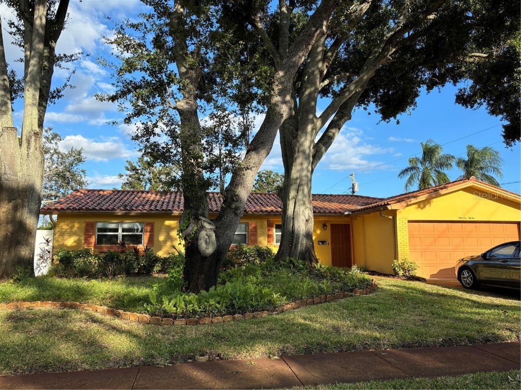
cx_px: 260
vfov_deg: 53.1
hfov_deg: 67.3
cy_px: 195
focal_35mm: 26
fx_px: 391
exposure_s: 1/1721
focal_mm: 5.96
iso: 50
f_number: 1.6
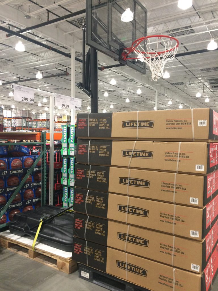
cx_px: 109
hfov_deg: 48.2
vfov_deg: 61.7
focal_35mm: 29
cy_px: 146
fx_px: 244
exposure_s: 1/30
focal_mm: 4.15
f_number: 2.2
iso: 160
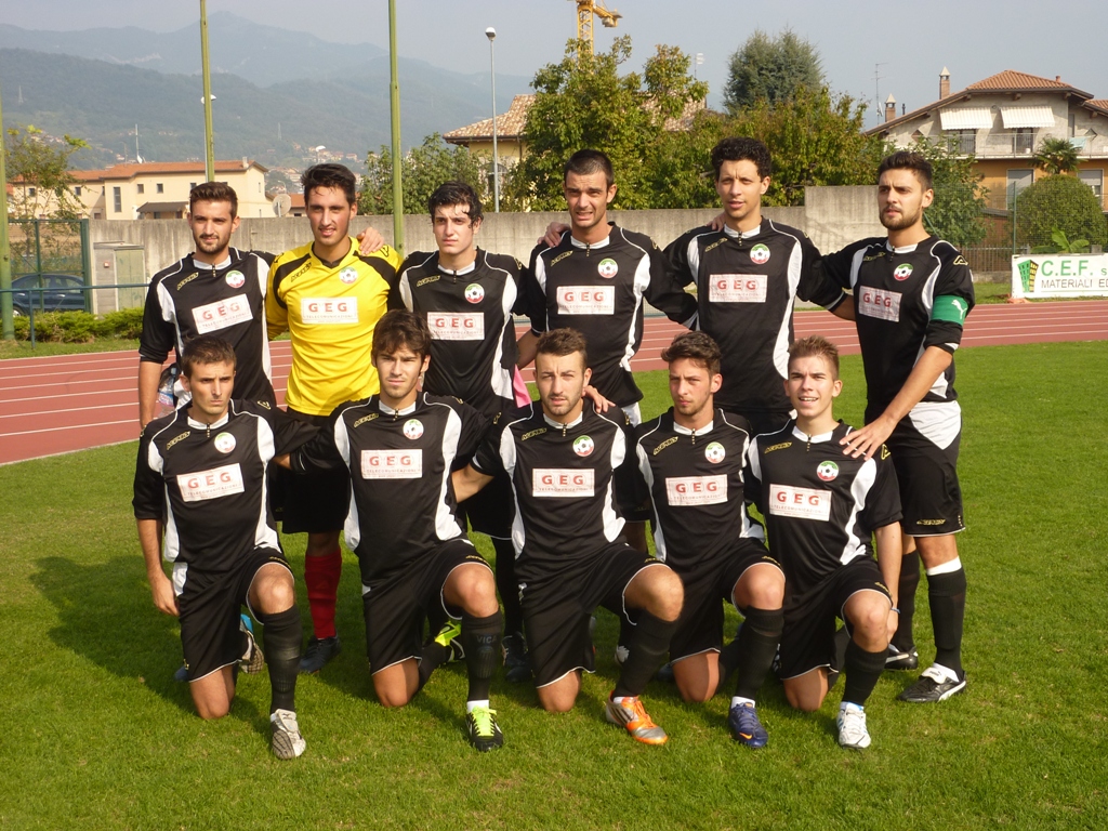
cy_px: 416
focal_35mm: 48
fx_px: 1536
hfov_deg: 39.7
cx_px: 554
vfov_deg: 30.3
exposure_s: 1/400
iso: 80
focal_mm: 7.9
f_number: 4
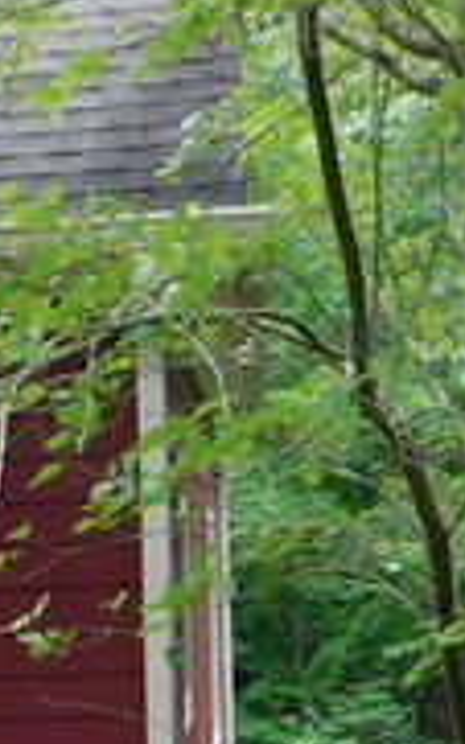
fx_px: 2110
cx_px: -105
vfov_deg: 19.2
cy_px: 810
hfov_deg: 12.3
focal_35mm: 104
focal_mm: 4
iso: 125
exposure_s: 1/100
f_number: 3
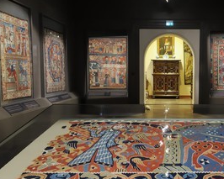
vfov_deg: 34.9
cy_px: 95
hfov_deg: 41.5
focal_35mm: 43
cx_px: 171
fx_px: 285
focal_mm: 29
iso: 200
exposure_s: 13
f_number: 13
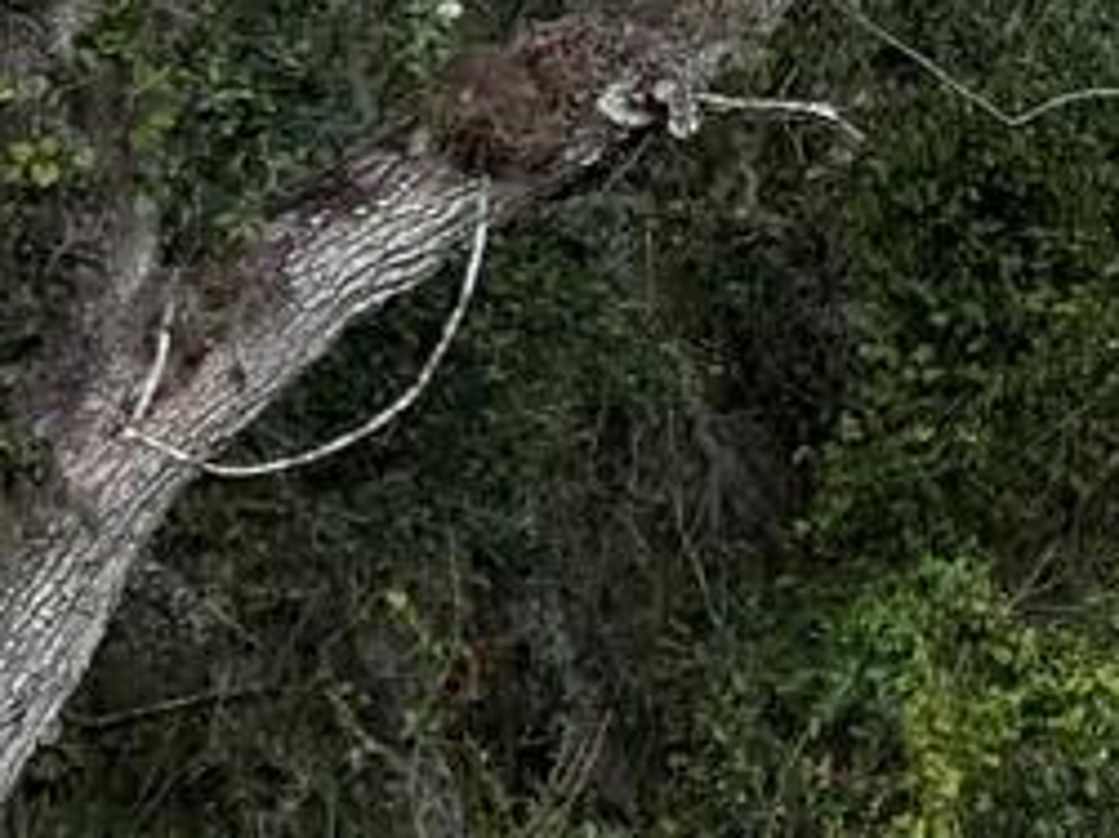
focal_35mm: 153
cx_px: 3130
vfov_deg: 9.7
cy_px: 660
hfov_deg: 10.2
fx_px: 4944
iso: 100
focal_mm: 6.76
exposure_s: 1/2703
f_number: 1.78
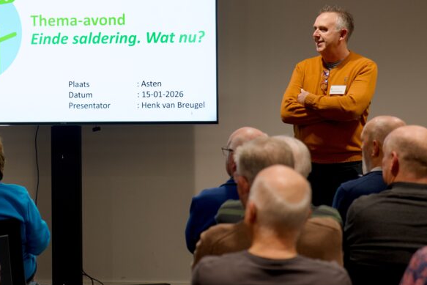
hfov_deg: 16.6
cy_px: 110
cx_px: 122
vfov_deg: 11.1
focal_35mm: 123
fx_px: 1459
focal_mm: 70
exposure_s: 1/80
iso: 320
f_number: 2.8
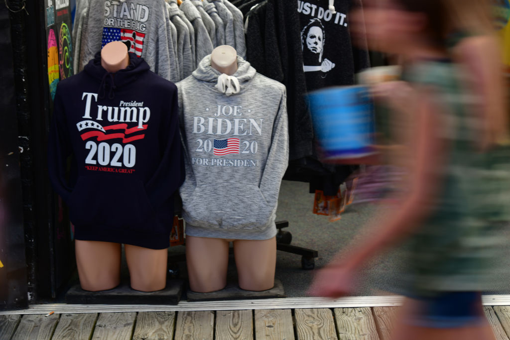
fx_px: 1488
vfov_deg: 13.0
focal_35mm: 105
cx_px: 255
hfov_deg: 19.5
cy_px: 170
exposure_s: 1/15
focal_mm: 105
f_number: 4.5
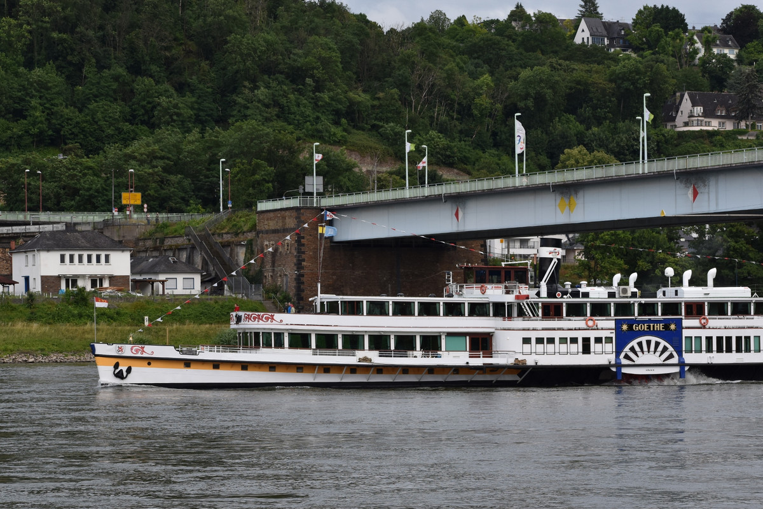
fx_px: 2702
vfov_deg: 10.8
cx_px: 382
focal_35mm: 128
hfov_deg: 16.1
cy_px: 254
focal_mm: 85
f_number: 8
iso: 360
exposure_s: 1/250
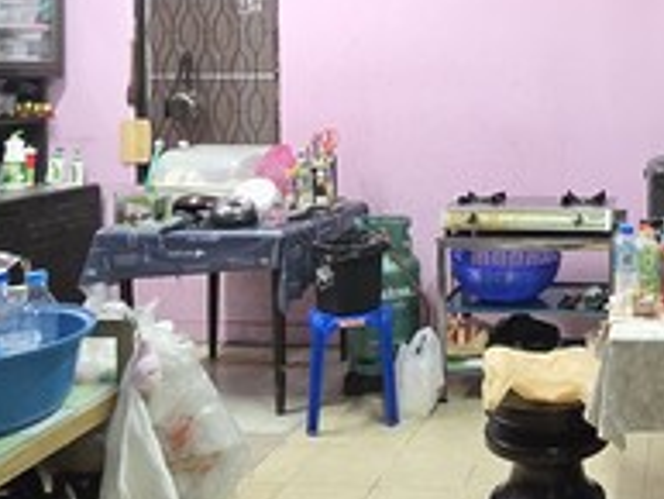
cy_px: 86
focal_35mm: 43
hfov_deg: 40.2
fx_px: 825
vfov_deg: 32.5
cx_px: 612
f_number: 2.2
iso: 1000
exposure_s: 1/50
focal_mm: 2.2
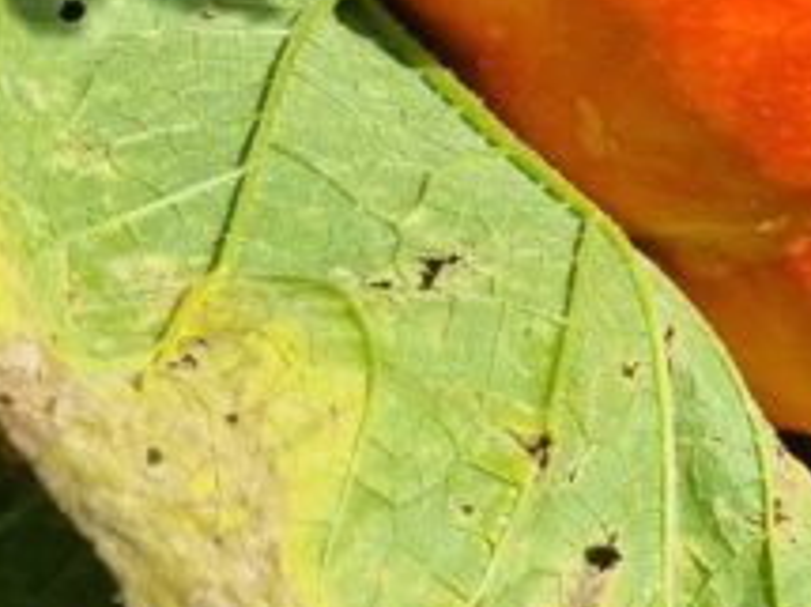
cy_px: -362
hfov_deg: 19.7
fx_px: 2178
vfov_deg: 14.6
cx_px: 992
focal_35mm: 93
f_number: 1.8
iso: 50
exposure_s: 1/2747
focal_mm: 5.4
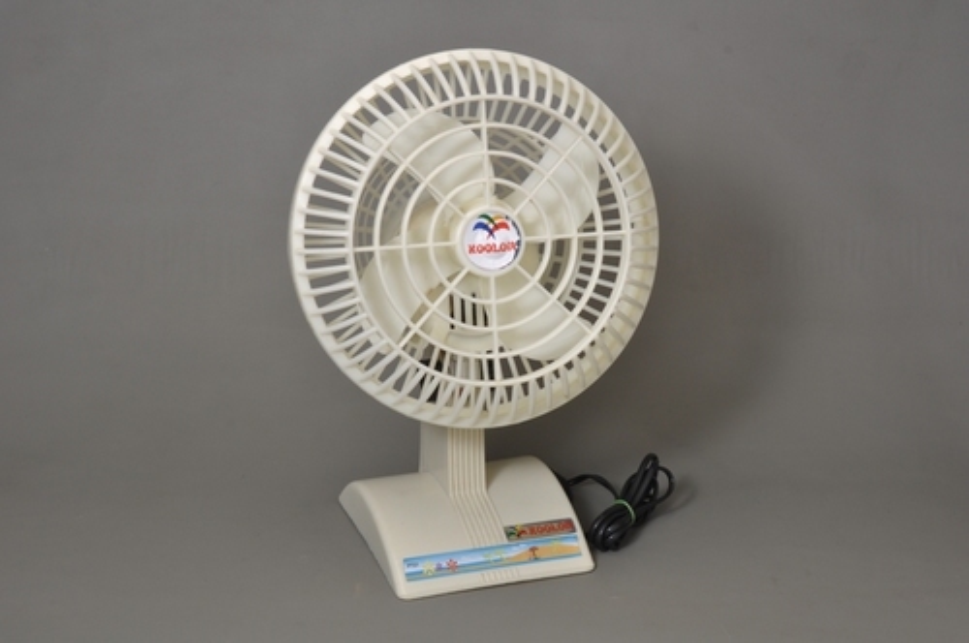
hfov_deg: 23.4
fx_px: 2339
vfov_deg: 15.7
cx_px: 484
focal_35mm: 87
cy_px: 322
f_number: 18
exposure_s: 1/25
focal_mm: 58
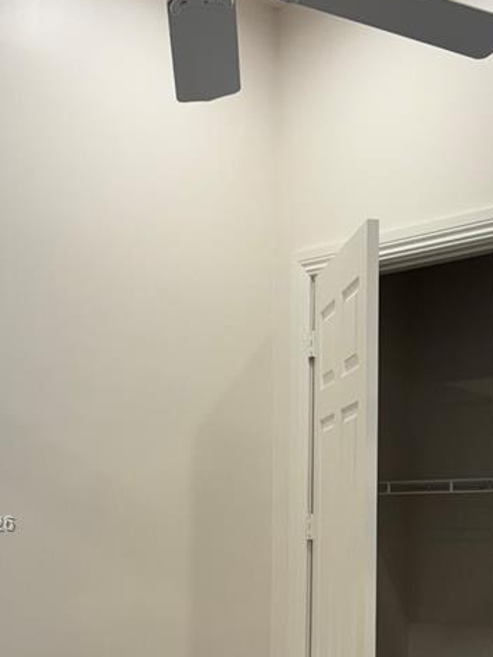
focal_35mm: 66
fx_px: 1253
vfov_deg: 28.7
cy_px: 525
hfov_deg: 22.0
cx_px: 382
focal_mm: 5.96
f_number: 1.6
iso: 80
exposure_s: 1/120
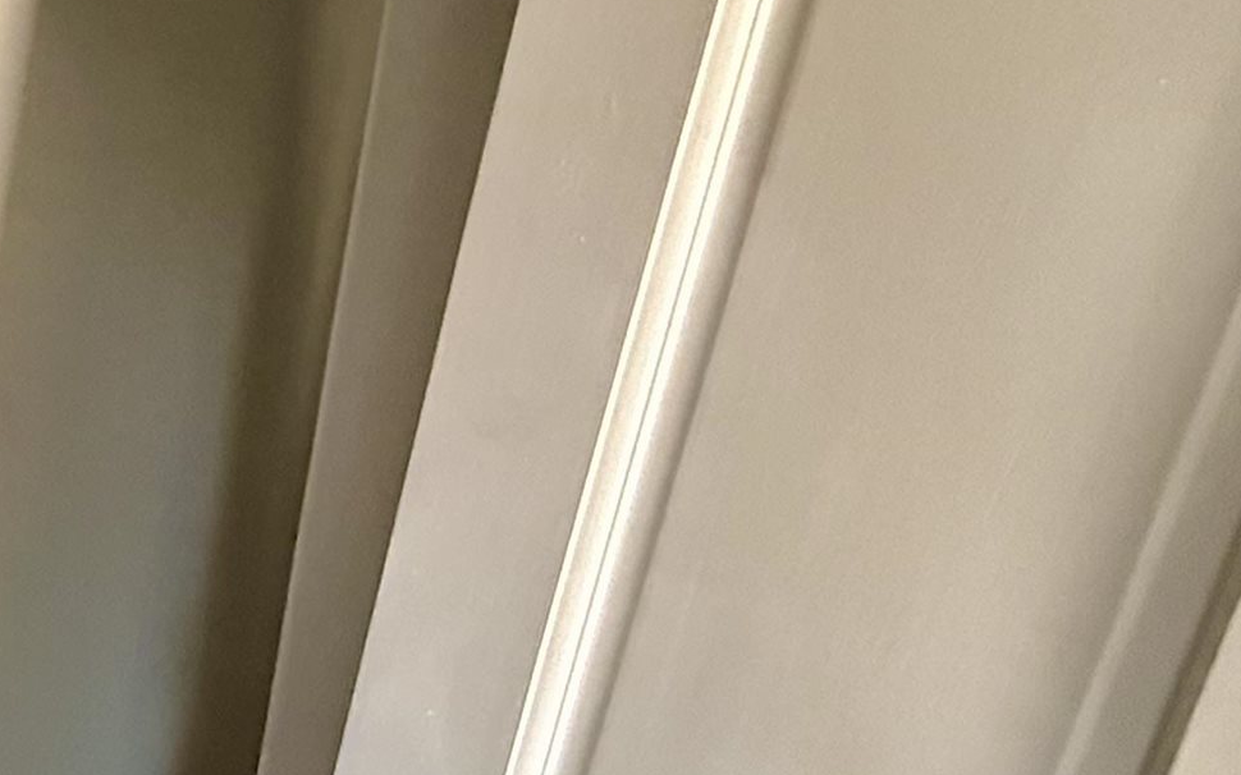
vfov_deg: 27.4
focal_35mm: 47
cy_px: 308
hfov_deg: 28.5
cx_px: -603
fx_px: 1589
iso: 1000
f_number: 2.2
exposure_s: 1/60
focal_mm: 2.22
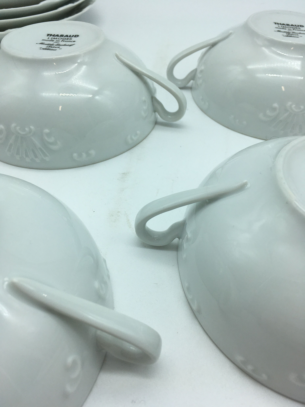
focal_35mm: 29
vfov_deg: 61.7
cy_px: 204
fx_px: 341
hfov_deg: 48.2
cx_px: 152
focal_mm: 4.15
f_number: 2.2
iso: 25
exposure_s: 1/422
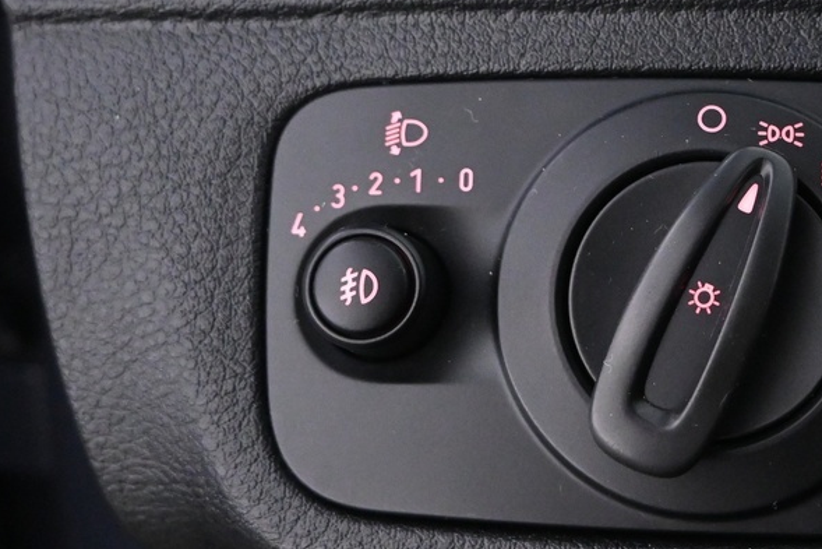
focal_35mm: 66
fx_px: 1507
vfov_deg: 20.6
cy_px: 191
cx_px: 649
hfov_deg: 29.8
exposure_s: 1/30
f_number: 3.5
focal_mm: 16
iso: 3200
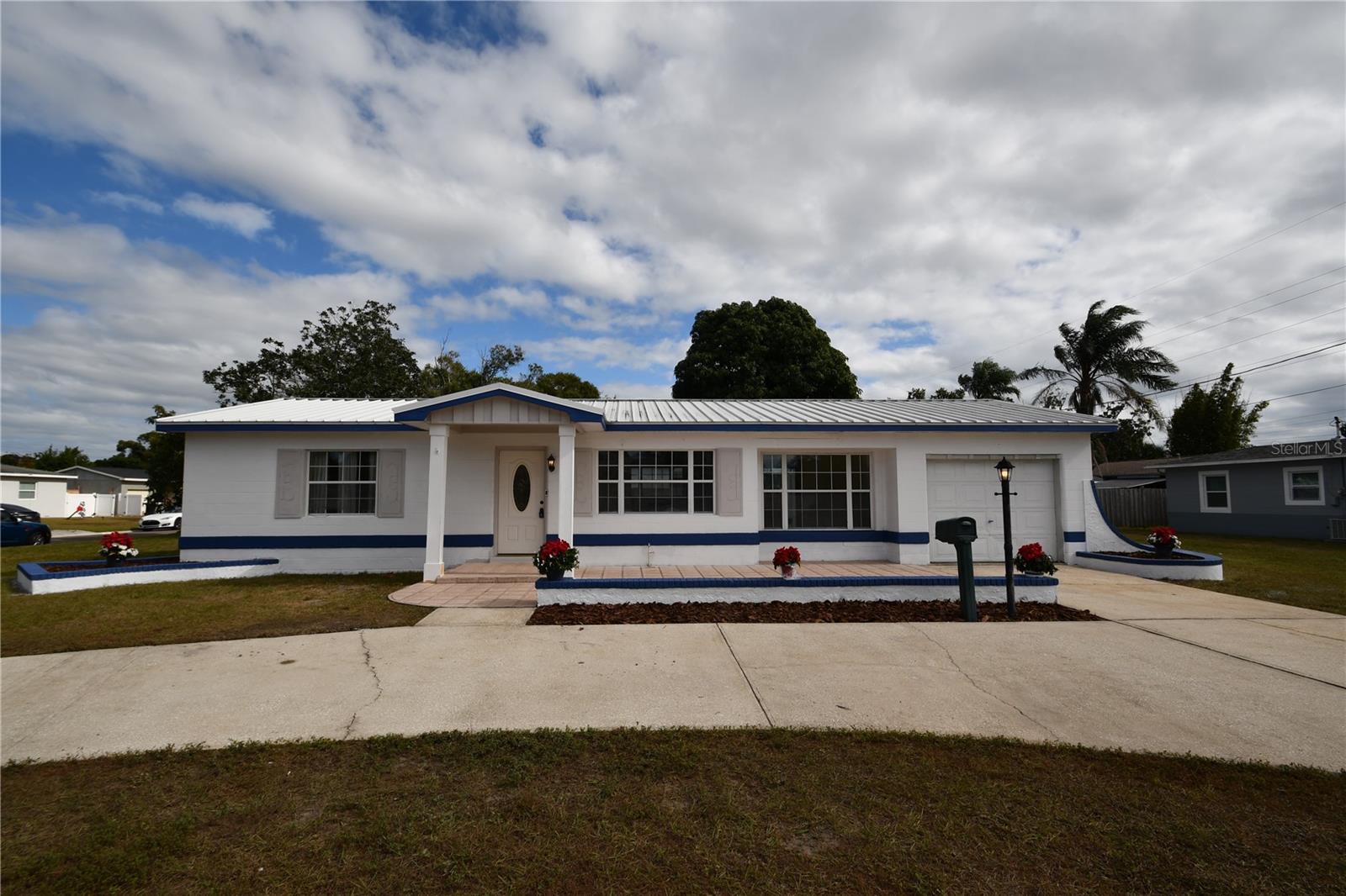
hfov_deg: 100.4
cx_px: 673
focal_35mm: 15
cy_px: 448
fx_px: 561
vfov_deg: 77.3
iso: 100
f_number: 10
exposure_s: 1/400
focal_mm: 10
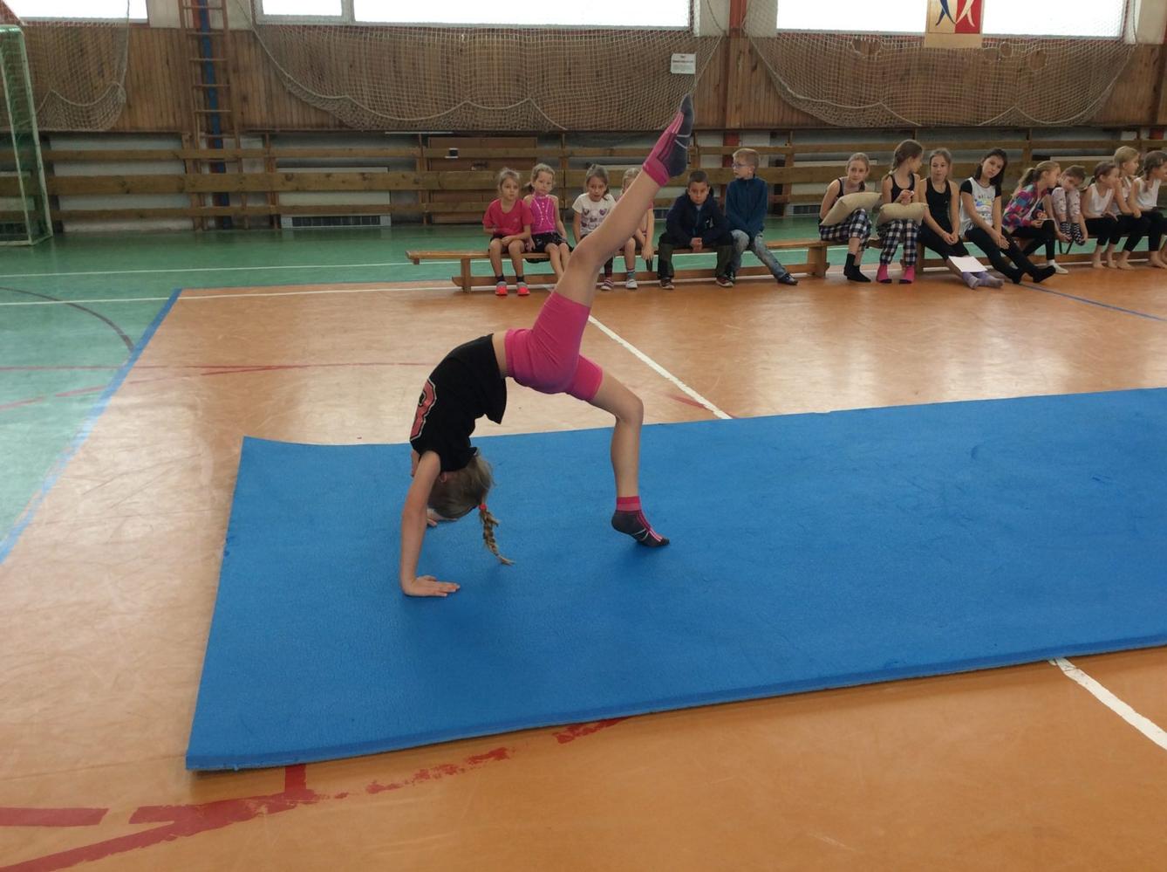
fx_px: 1077
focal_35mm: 32
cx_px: 584
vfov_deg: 44.0
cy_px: 436
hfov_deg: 56.9
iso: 40
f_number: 2.4
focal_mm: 3.3
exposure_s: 1/33
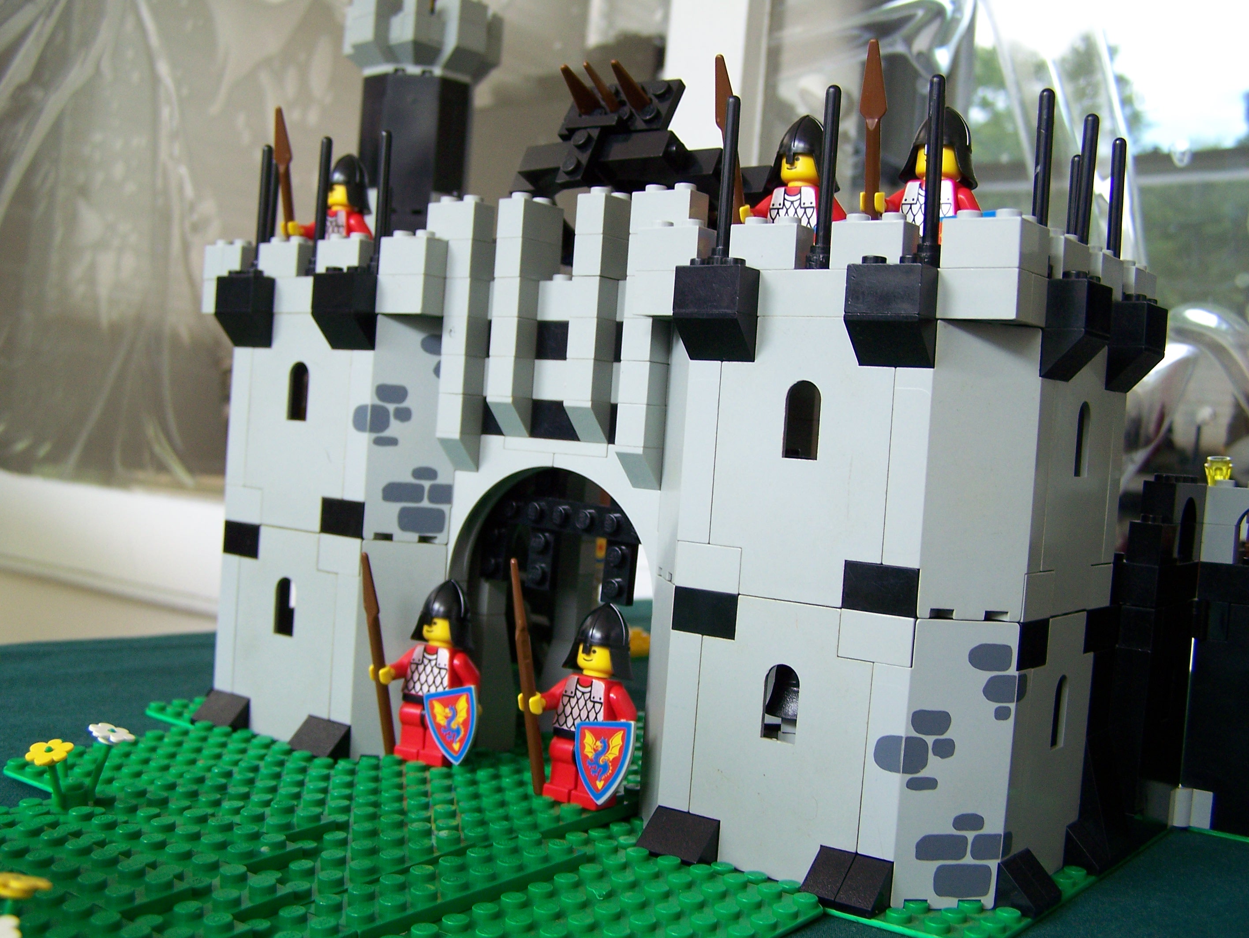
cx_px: 624
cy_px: 469
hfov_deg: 48.9
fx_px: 1372
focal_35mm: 38
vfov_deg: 37.8
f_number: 2.8
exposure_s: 1/30
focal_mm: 6.3
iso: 125
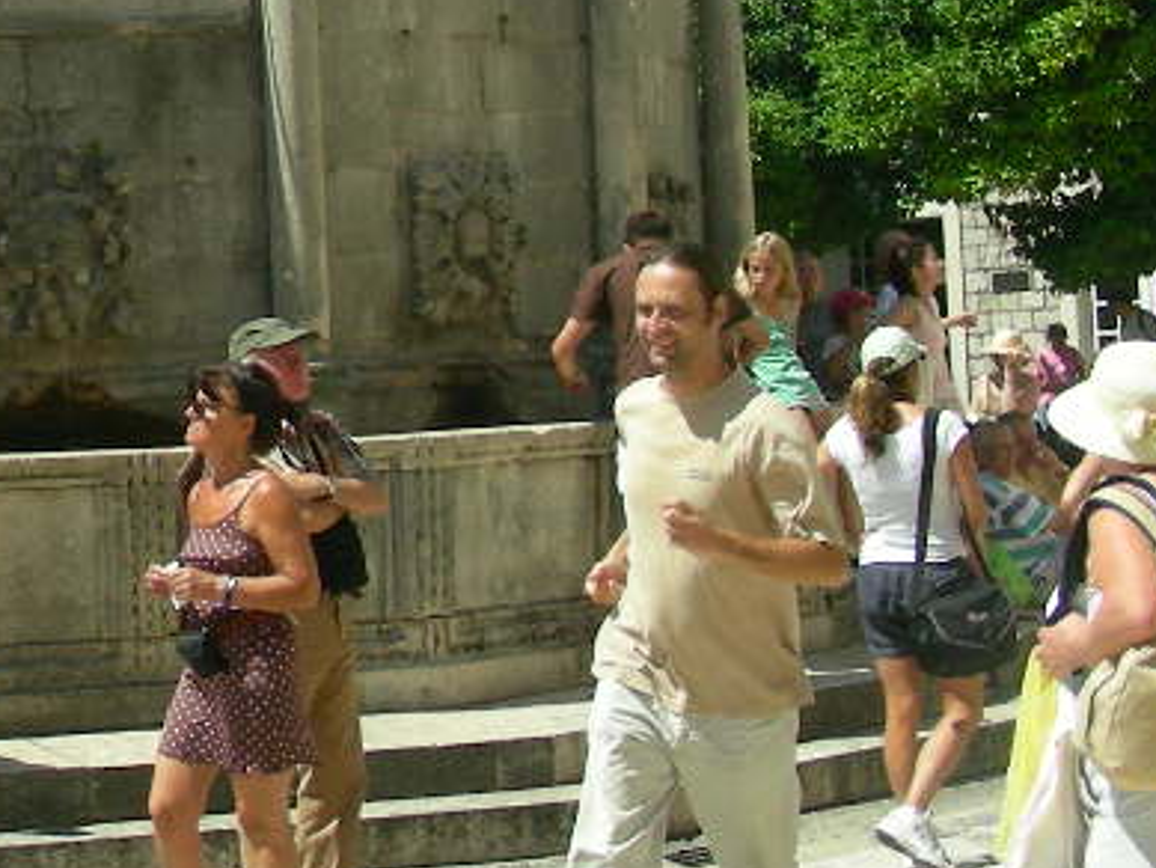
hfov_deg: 18.5
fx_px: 3341
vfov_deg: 14.6
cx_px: -276
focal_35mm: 100
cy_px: 54
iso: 50
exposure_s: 1/597
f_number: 4
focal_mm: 6.3
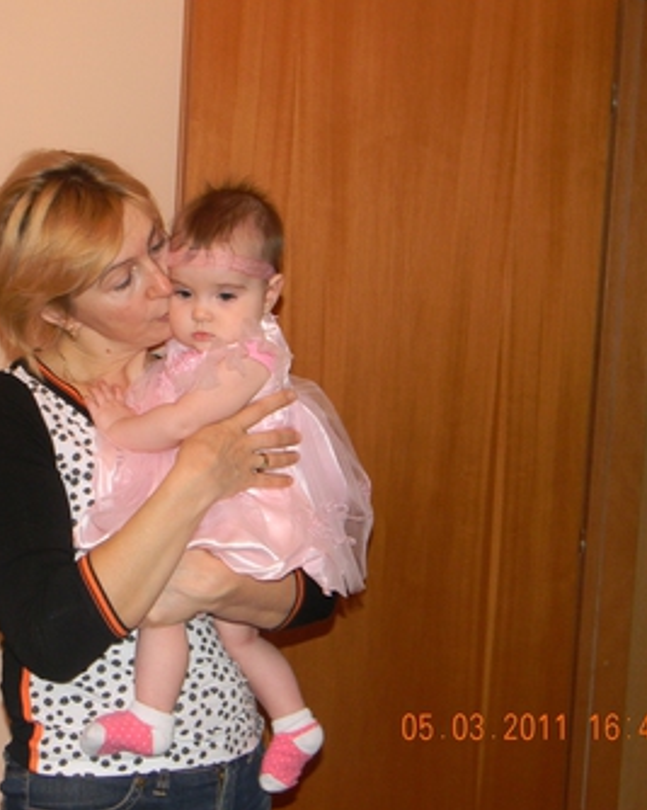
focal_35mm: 54
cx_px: 191
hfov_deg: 27.8
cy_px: 403
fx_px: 1293
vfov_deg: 34.8
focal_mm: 7.3
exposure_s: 1/30
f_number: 3.8
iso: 200
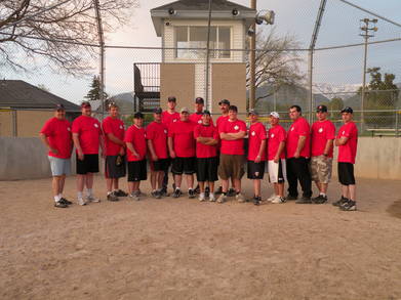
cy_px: 150
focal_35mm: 42
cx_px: 200
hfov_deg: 44.8
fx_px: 486
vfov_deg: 34.3
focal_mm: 7.4
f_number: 3.2
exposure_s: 1/59.8
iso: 180
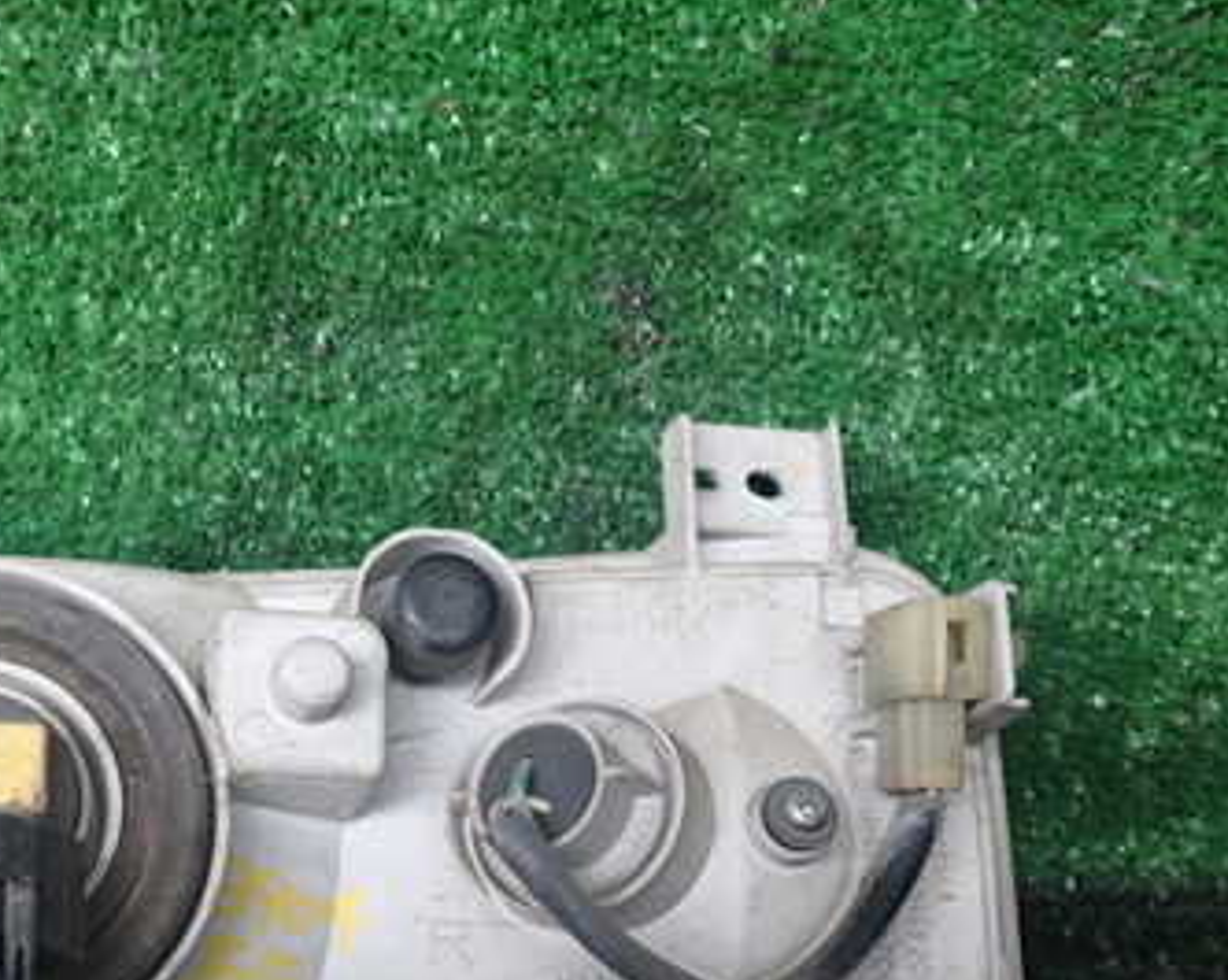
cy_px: 791
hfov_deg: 33.8
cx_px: 163
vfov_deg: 28.0
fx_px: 1925
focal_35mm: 53
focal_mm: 5.4
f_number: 2.3
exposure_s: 1/60
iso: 160
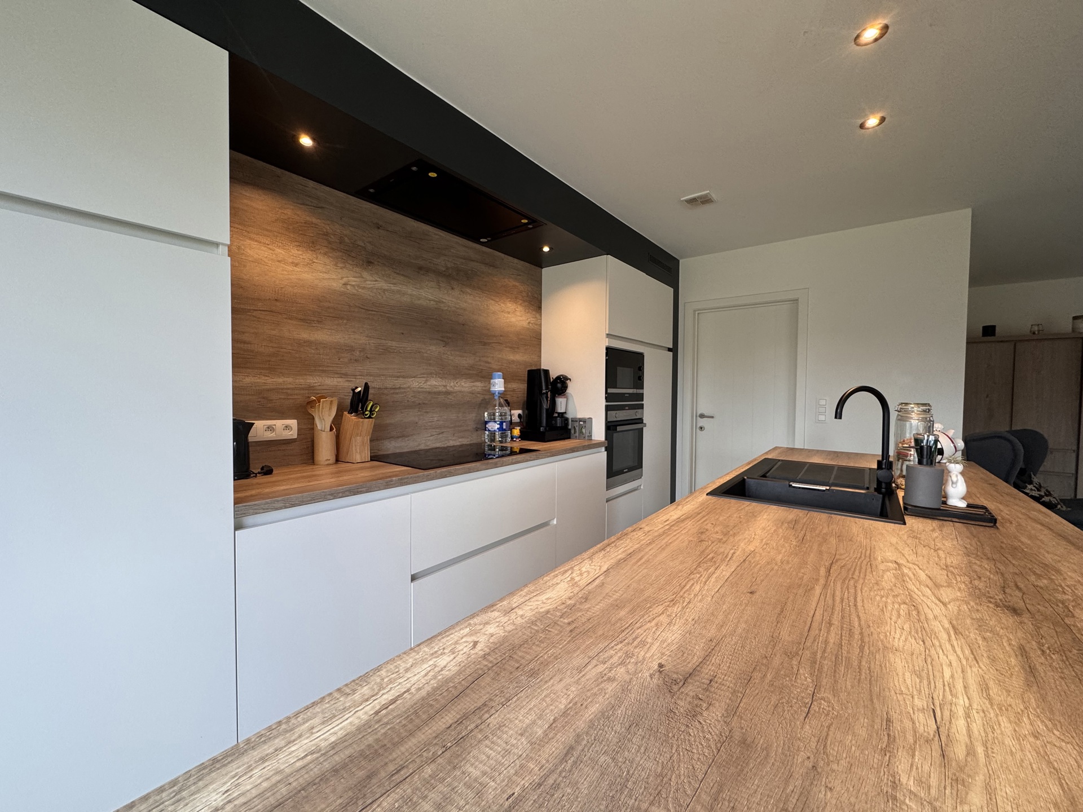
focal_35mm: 14
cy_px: 406
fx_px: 438
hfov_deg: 102.1
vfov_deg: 85.7
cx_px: 542
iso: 125
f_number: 2.2
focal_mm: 2.22
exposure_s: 1/100
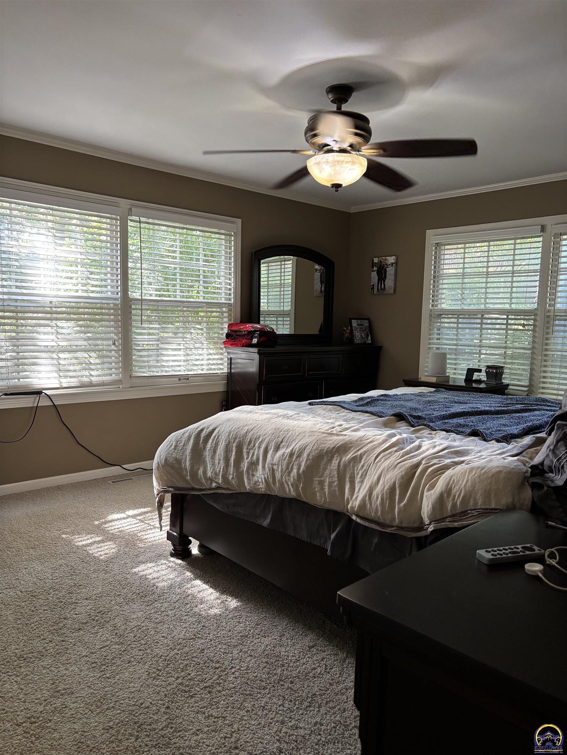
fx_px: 568
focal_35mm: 26
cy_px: 378
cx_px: 284
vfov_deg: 67.3
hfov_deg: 53.1
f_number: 1.6
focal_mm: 5.96
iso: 160
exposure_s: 1/60
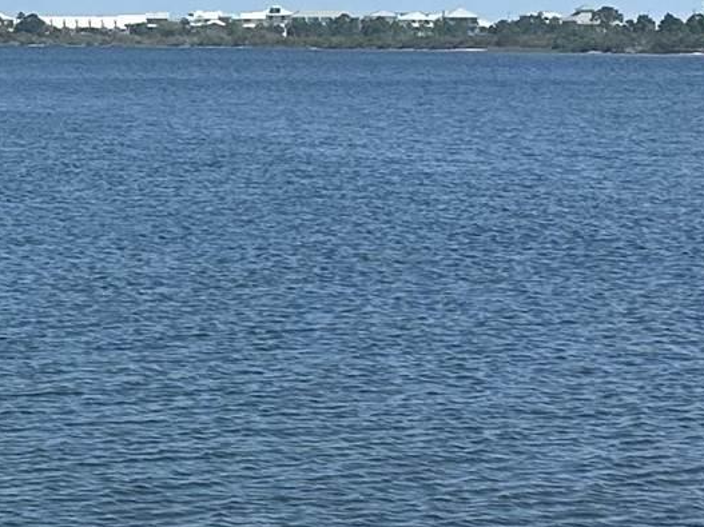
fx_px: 2847
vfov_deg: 10.5
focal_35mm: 140
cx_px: -90
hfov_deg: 13.8
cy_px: 75
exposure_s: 1/6211
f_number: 1.78
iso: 80
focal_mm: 6.86
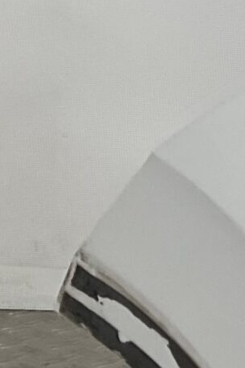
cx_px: 962
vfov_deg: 11.7
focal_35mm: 168
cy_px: 559
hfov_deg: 6.6
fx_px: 1717
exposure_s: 1/305
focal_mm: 3
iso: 16
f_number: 1.8
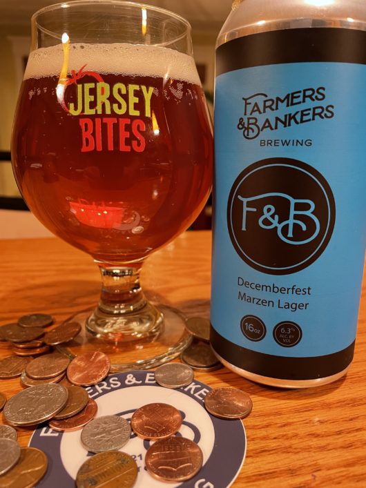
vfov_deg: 67.3
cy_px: 244
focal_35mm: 26
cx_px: 183
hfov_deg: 53.0
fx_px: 367
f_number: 1.6
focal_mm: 4.2
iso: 500
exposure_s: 1/30
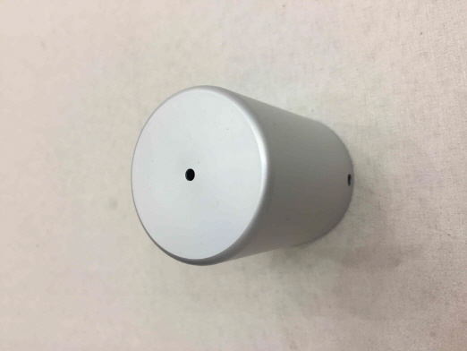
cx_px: 234
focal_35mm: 29
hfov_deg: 61.6
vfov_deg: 48.3
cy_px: 176
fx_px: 391
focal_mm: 4.15
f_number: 2.2
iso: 80
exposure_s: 1/30
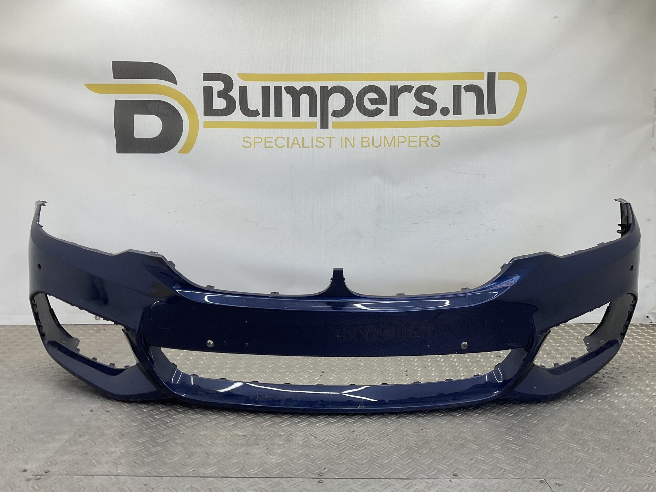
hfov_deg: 61.7
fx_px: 550
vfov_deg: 48.2
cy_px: 246
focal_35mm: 29
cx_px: 328
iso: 16
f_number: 1.8
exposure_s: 1/133
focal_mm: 3
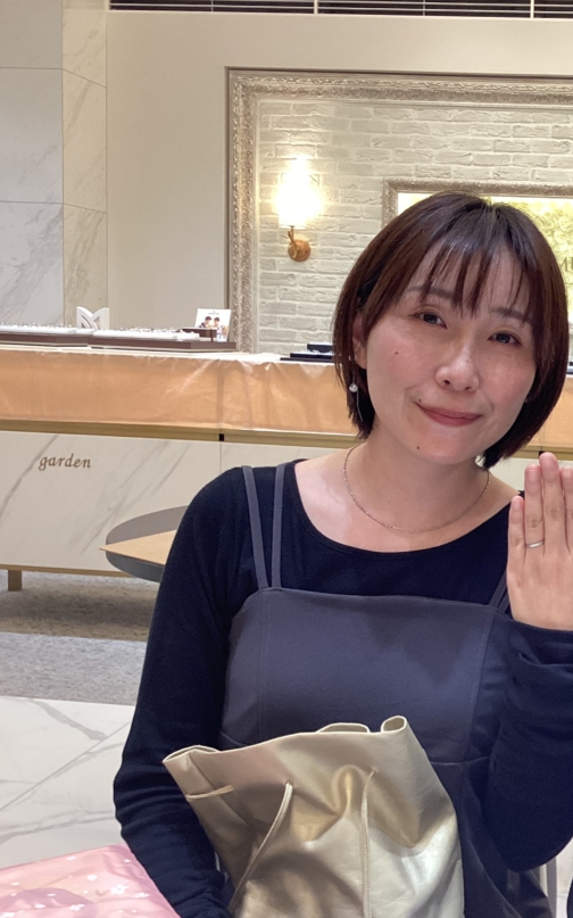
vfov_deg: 45.3
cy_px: 460
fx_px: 1100
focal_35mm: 44
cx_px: 588
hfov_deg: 27.3
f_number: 2.4
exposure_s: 1/60
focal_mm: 3.3
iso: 100
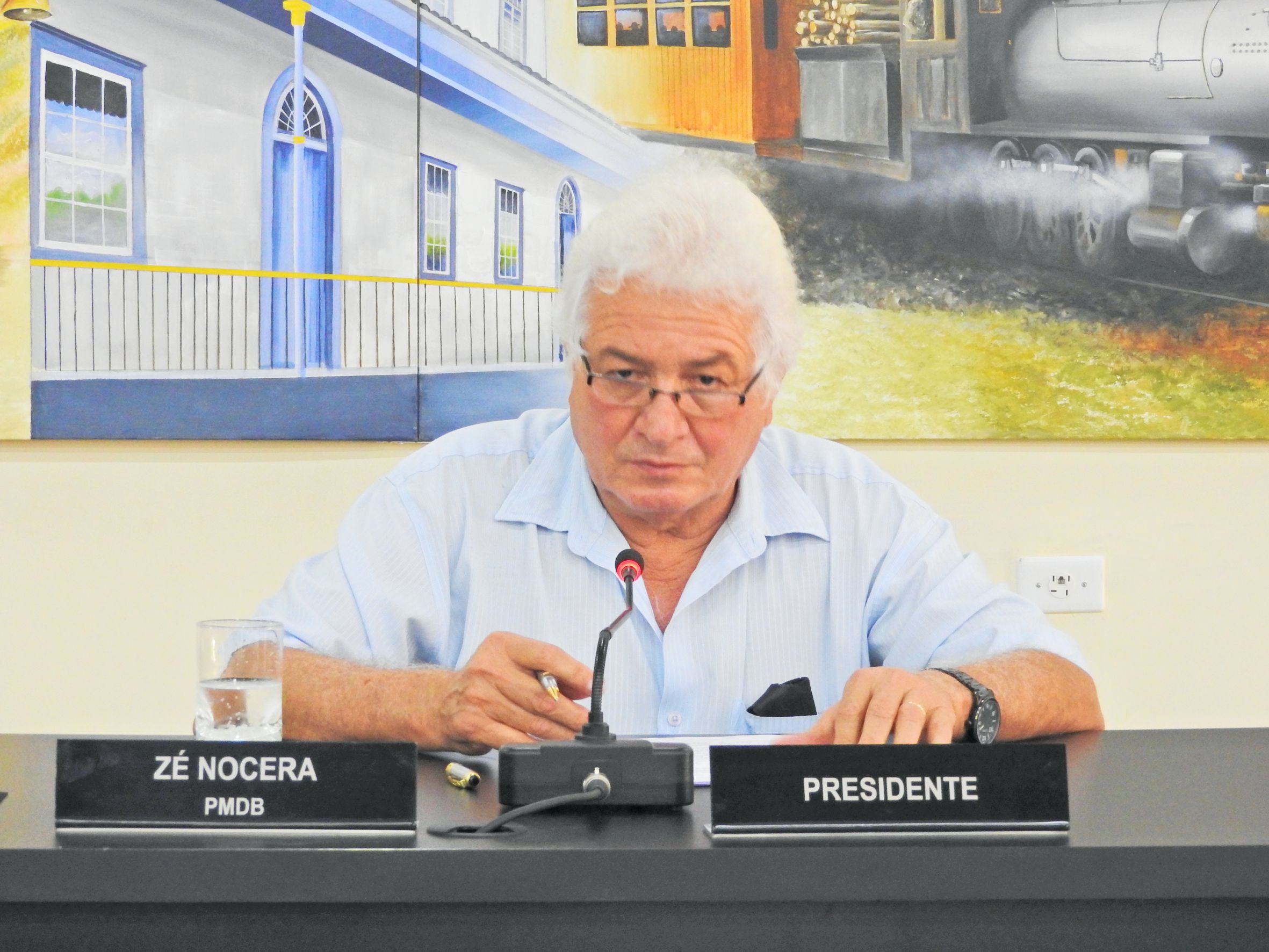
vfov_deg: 11.0
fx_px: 4950
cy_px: 476
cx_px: 634
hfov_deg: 14.6
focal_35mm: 135
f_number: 5
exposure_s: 1/15
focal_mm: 24.2
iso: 720
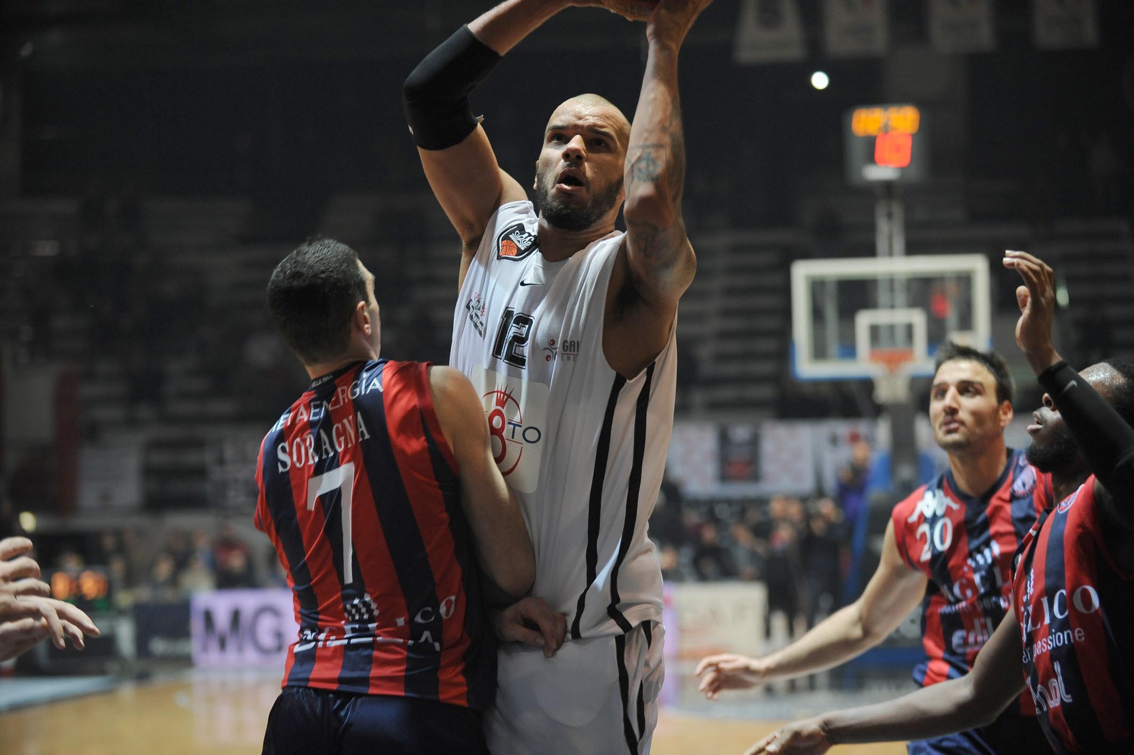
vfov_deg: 15.2
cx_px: 567
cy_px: 378
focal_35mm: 90
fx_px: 2833
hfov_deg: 22.6
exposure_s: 1/500
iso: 2000
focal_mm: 90
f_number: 2.8
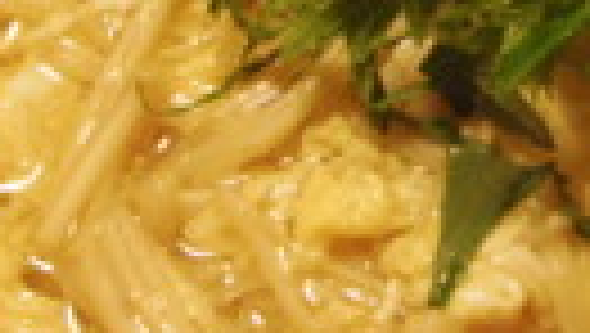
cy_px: -284
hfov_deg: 12.0
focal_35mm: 176
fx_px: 2756
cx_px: 671
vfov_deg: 6.7
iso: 500
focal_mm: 8.5
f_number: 2.5
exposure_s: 1/40
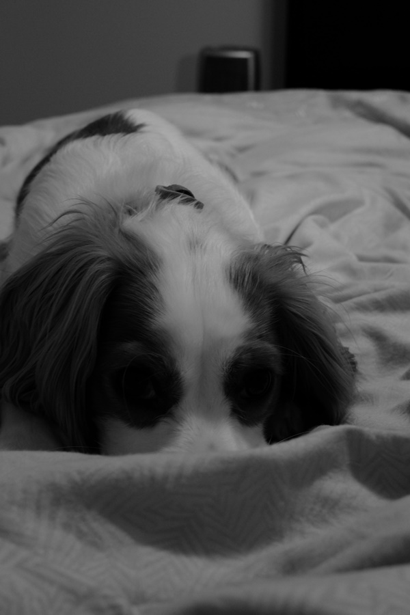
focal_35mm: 41
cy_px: 308
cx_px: 205
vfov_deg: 47.4
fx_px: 700
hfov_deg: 32.6
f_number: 6.4
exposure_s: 1/13
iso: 800
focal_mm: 27
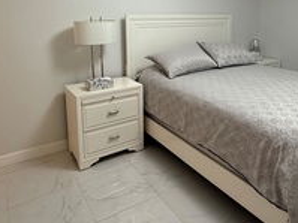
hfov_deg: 59.5
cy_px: 55
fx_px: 258
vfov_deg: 45.1
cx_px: 179
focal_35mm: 30
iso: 320
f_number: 2.2
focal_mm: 2.22
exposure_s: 1/60
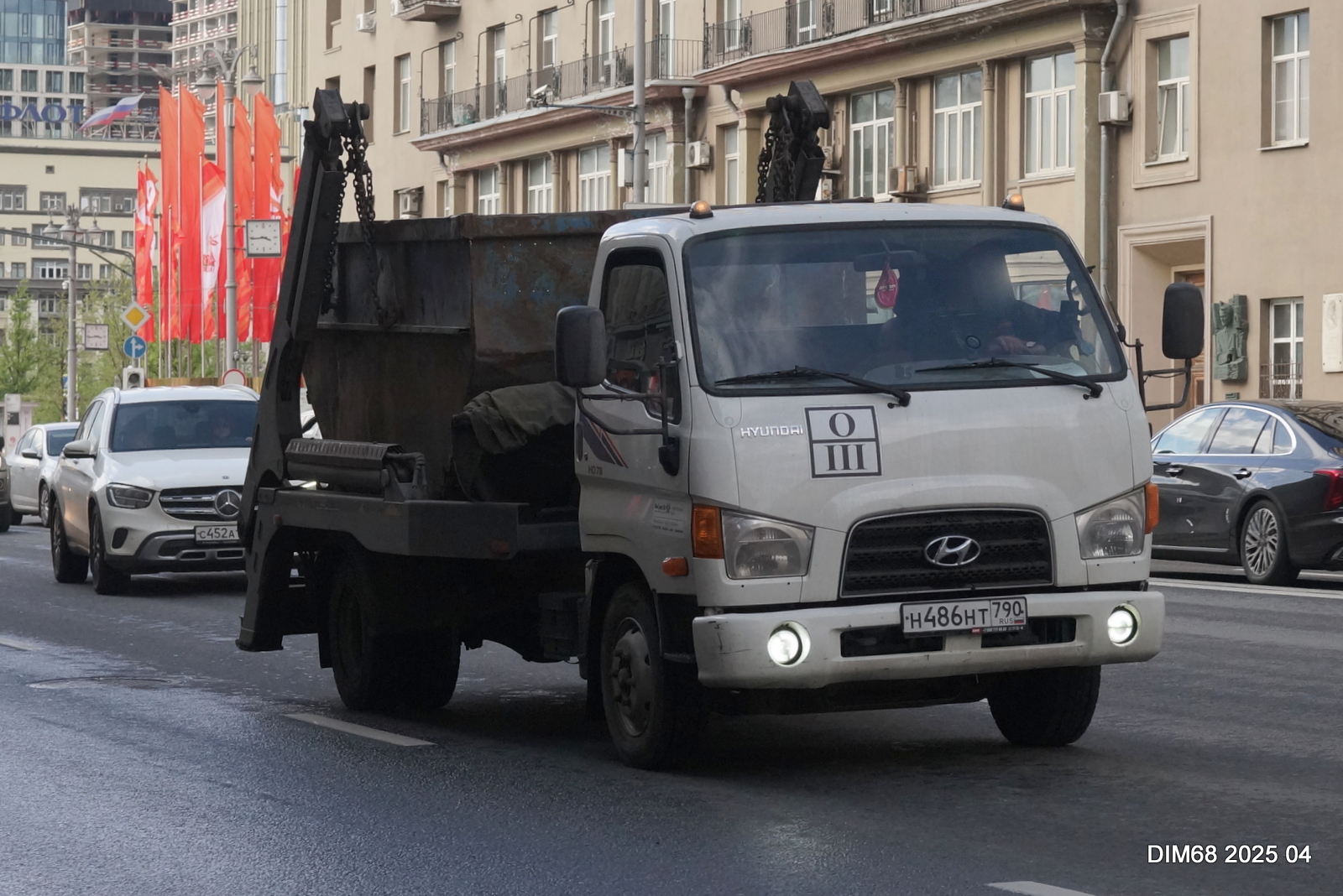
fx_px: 1866
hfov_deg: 39.6
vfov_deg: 27.0
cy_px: 448
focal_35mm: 50
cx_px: 672
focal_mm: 50
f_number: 6.3
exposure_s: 1/1000
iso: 800
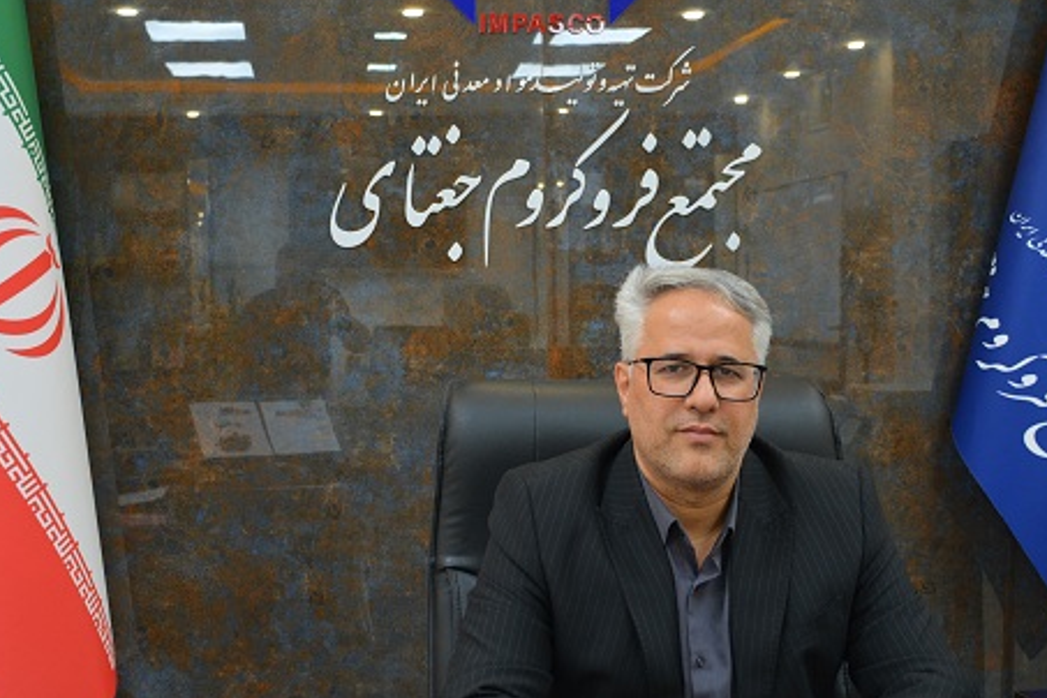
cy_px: 319
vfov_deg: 25.2
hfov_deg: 37.1
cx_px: 550
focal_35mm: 54
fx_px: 1561
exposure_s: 1/60
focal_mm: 27
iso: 500
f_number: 4
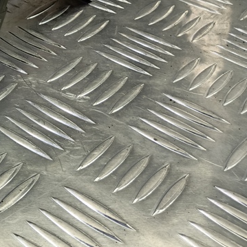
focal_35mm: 58
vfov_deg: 28.1
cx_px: -103
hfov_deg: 24.4
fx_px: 468
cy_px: 10
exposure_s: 1/33.3
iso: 110
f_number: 1.6
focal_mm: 4.11
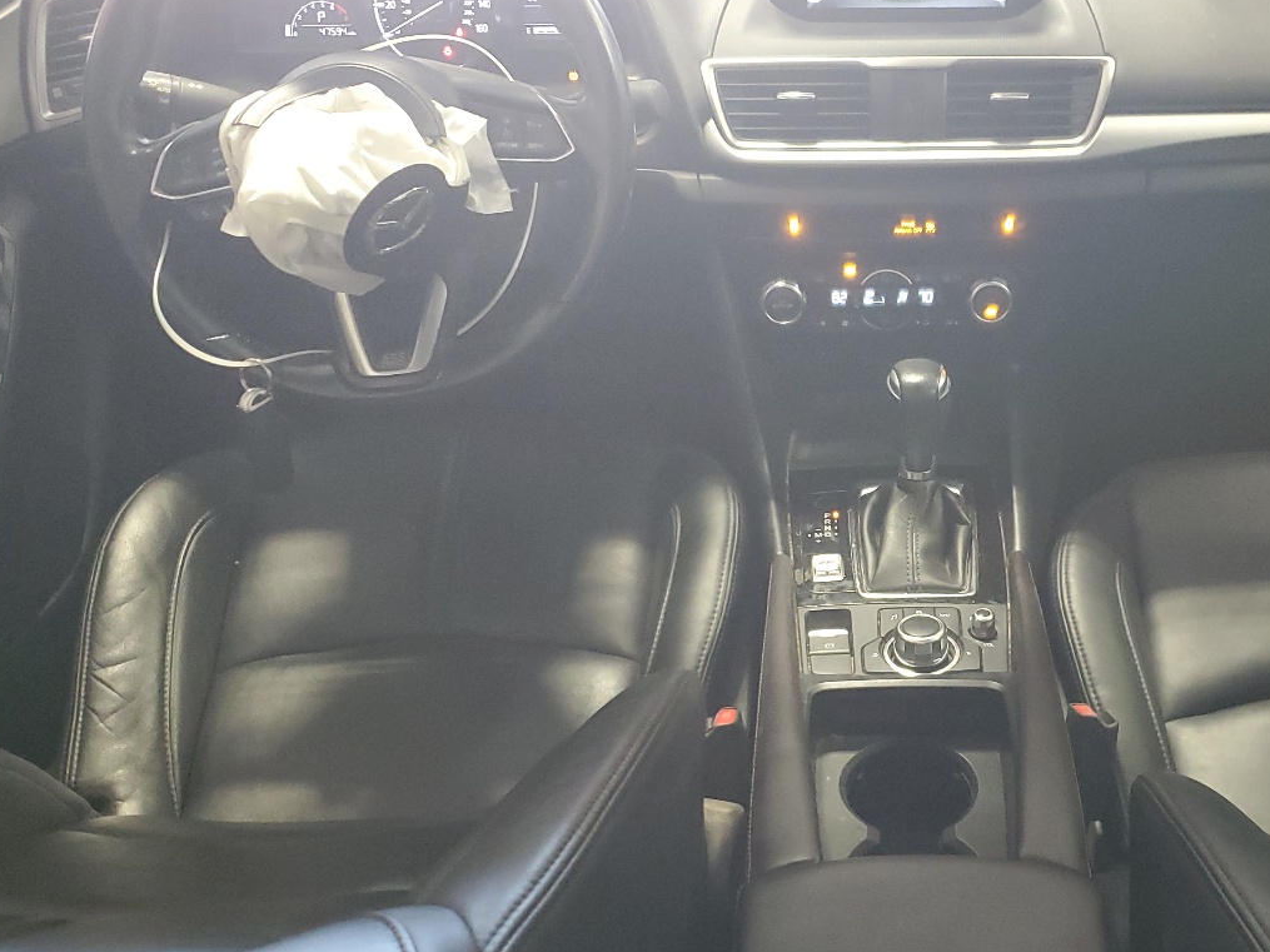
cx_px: 887
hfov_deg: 44.8
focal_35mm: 41
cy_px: 573
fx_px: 1504
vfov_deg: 35.0
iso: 338
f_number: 1.5
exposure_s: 1/30
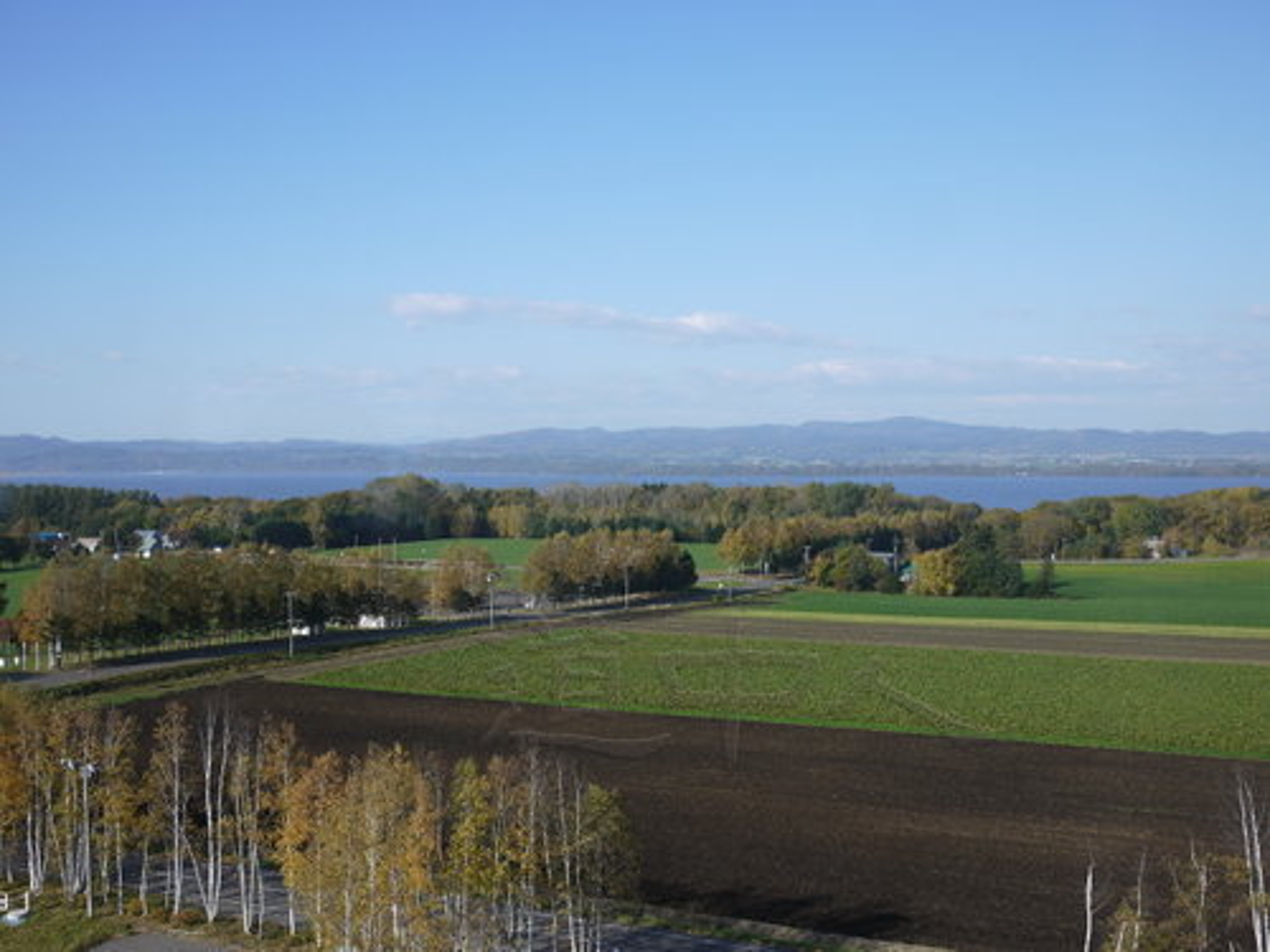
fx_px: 1468
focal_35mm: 40
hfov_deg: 46.8
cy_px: 476
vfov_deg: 36.0
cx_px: 635
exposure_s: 1/640
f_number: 4.5
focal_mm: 20
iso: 100
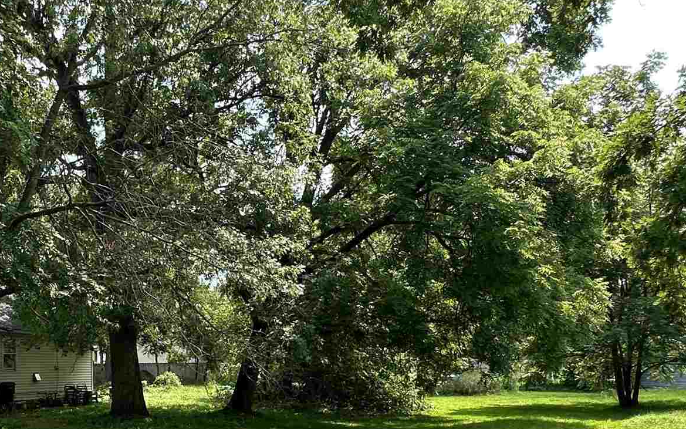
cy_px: 362
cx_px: 153
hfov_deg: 48.0
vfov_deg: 31.6
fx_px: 729
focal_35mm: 39
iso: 40
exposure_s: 1/390
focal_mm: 2.22
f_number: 2.2
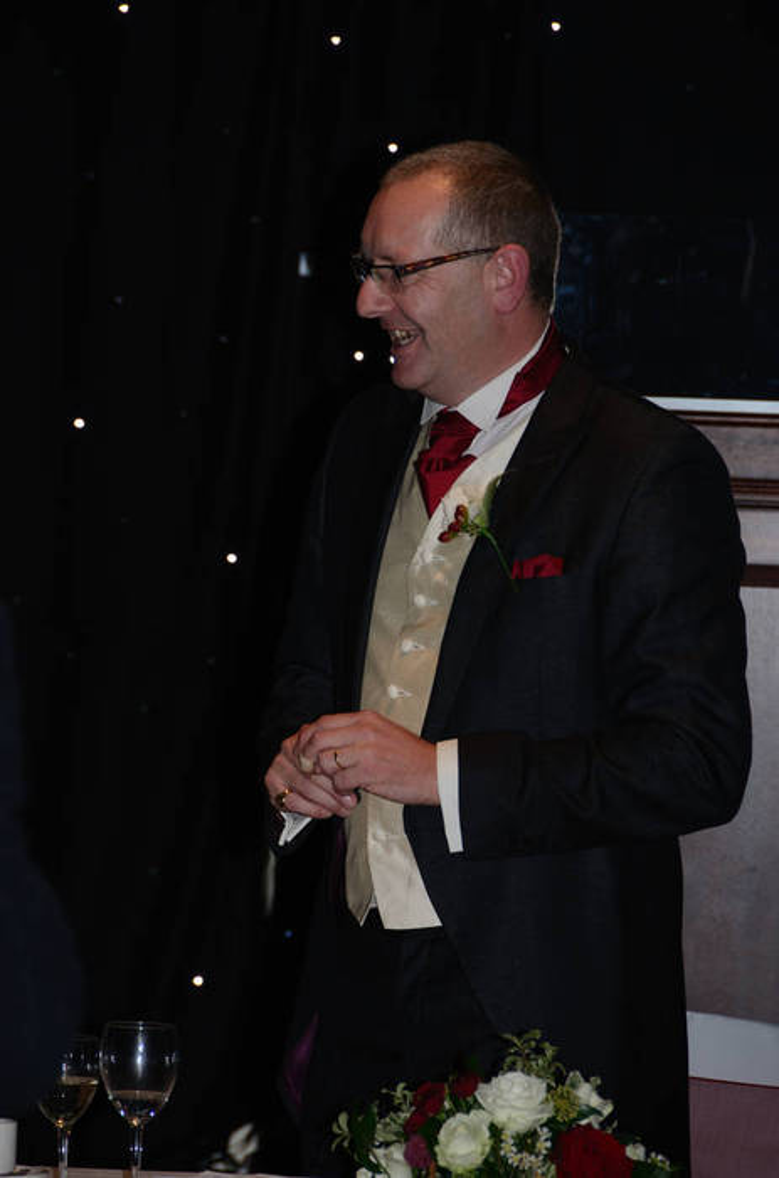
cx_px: 390
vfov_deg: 8.1
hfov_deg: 5.4
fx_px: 8322
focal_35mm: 255
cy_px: 589
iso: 100
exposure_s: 1/160
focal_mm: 170
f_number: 6.3
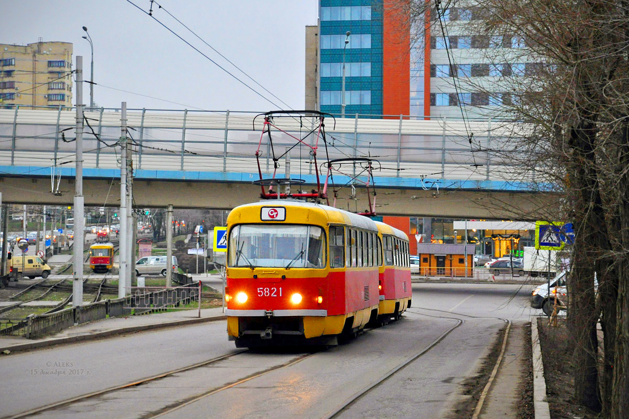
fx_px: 1520
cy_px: 210
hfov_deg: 23.4
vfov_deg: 15.7
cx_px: 314
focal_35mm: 87
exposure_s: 1/125
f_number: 5
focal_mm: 58
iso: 800
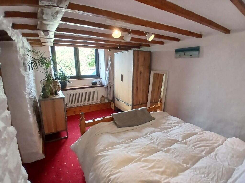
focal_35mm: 17
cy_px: 92
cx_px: 122
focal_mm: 1.4
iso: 100
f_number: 2.2
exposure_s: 1/33.3
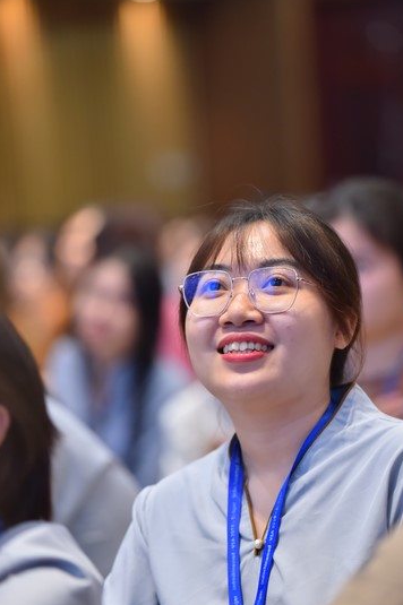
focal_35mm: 158
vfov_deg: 13.0
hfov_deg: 8.7
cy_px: 327
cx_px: 243
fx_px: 2656
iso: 1250
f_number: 2.8
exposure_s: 1/200
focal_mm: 130
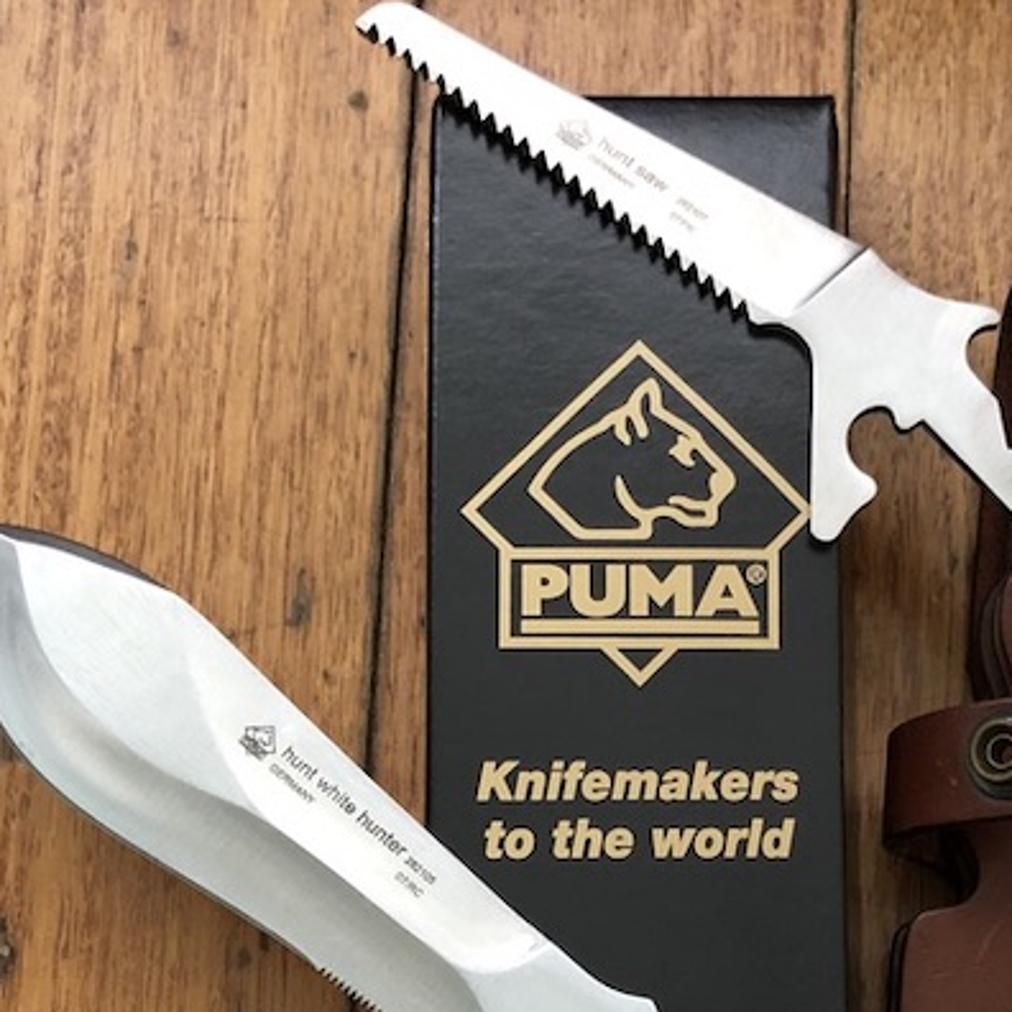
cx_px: 778
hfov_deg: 28.6
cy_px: 983
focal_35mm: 59
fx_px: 1951
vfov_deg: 27.6
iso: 80
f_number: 1.8
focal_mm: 3.99
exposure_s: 1/15
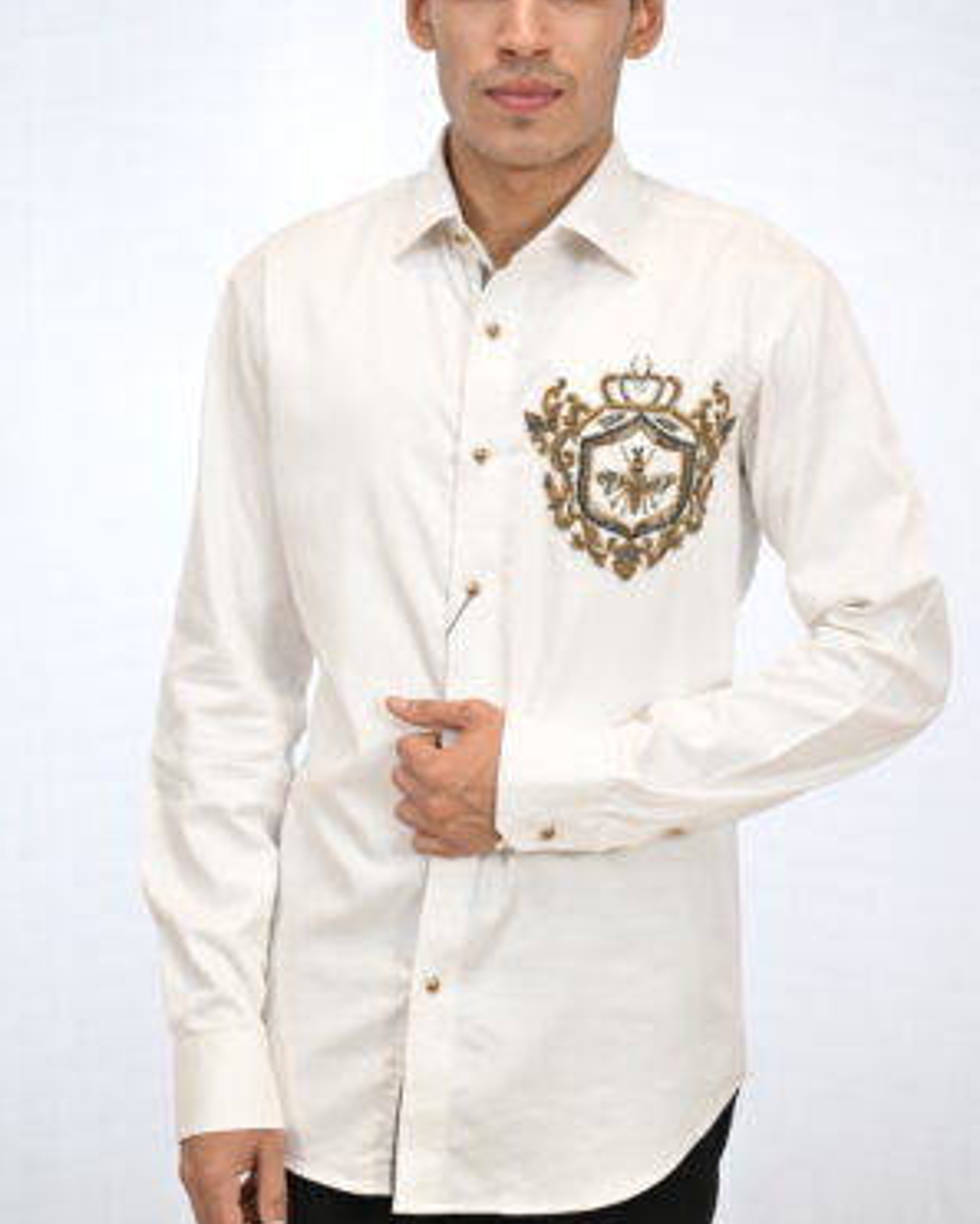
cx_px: 488
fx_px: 2392
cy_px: 548
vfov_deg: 28.7
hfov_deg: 23.2
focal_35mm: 66
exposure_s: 1/125
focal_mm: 58
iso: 640
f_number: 6.3
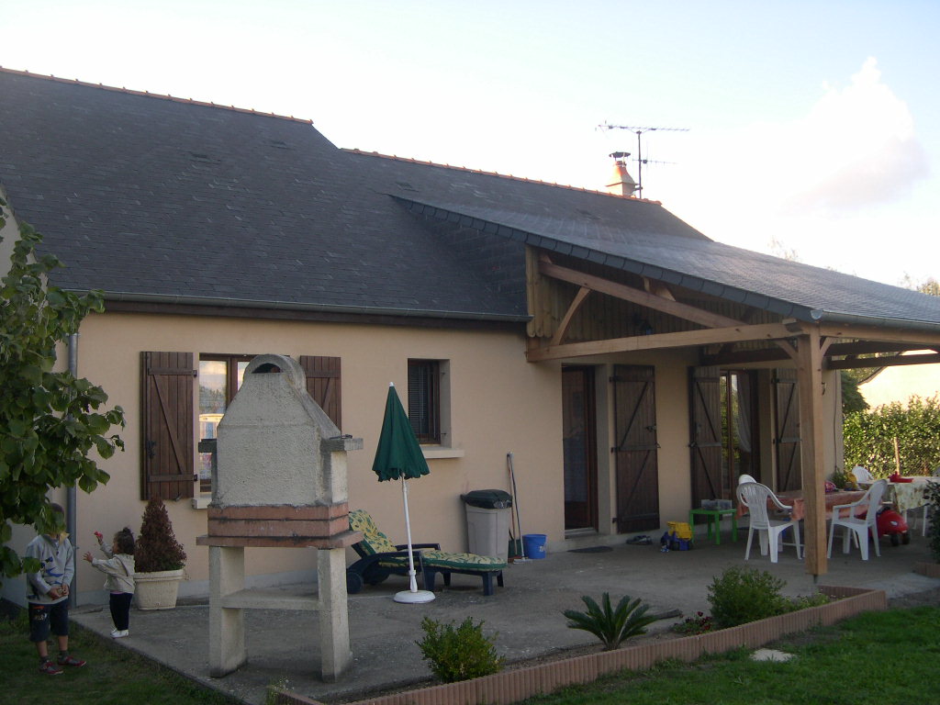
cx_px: 470
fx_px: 1032
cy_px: 352
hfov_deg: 49.0
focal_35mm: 38
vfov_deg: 37.7
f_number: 2.8
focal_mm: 8
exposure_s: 1/286
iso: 100
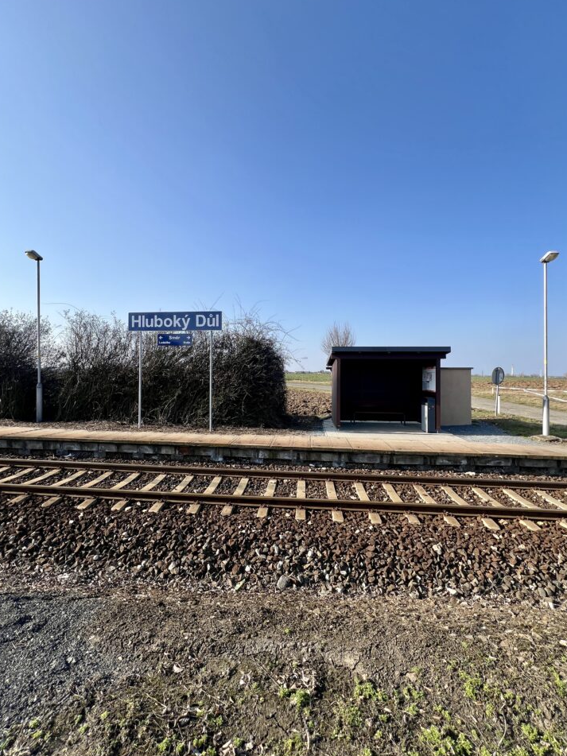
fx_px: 306
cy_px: 370
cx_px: 282
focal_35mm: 14
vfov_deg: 102.1
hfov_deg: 85.7
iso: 32
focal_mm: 1.57
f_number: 1.8
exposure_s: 1/1096
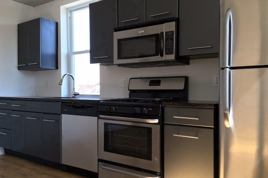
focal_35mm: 31
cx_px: 136
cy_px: 97
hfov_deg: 60.3
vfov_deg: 42.3
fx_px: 231
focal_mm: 4.15
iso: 32
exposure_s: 1/60
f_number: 2.2
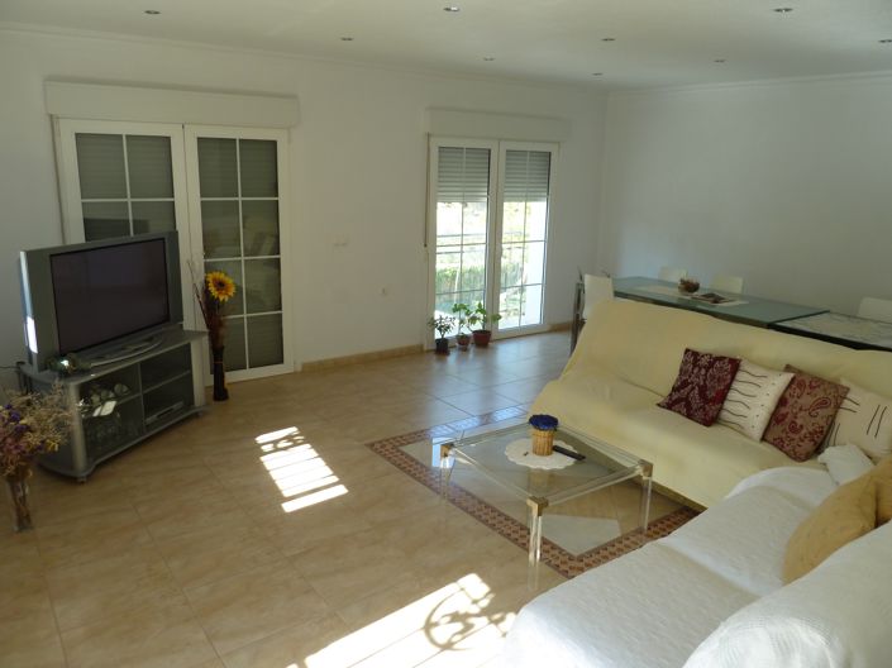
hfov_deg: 69.4
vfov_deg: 54.8
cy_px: 334
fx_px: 644
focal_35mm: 25
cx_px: 446
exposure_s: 1/50
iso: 80
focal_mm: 4.1
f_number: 3.3
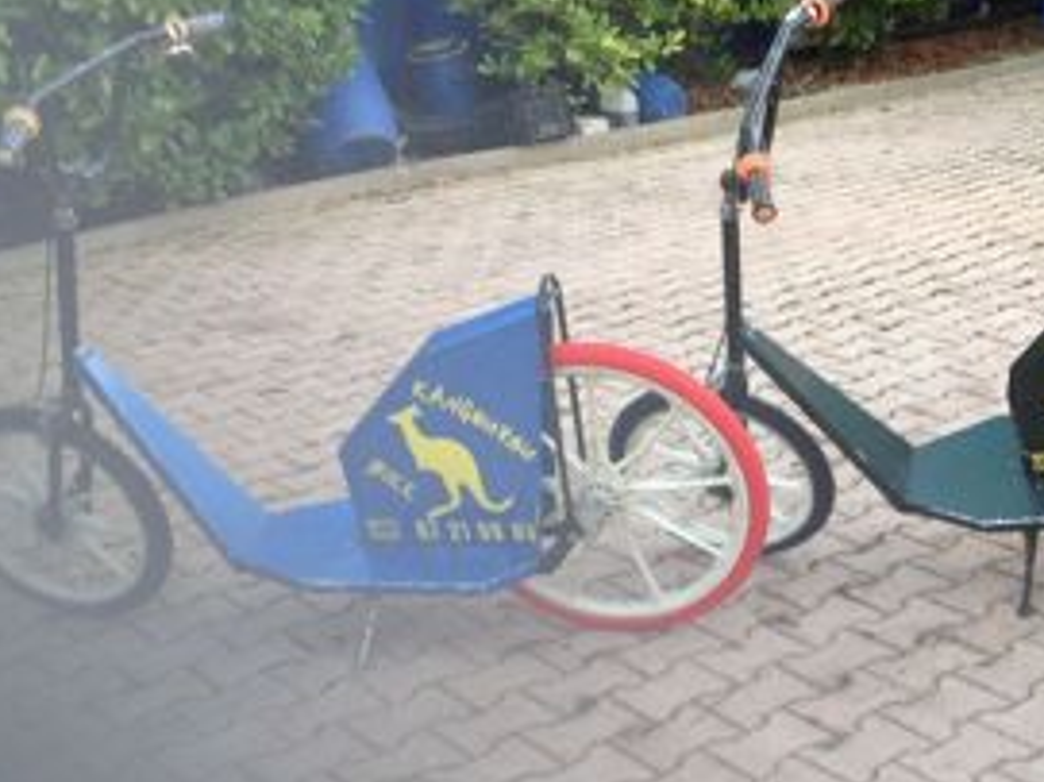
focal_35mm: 62
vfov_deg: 23.5
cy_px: 530
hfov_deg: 30.7
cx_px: 782
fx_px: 1869
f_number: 2.4
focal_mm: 4.28
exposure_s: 1/24
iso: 50
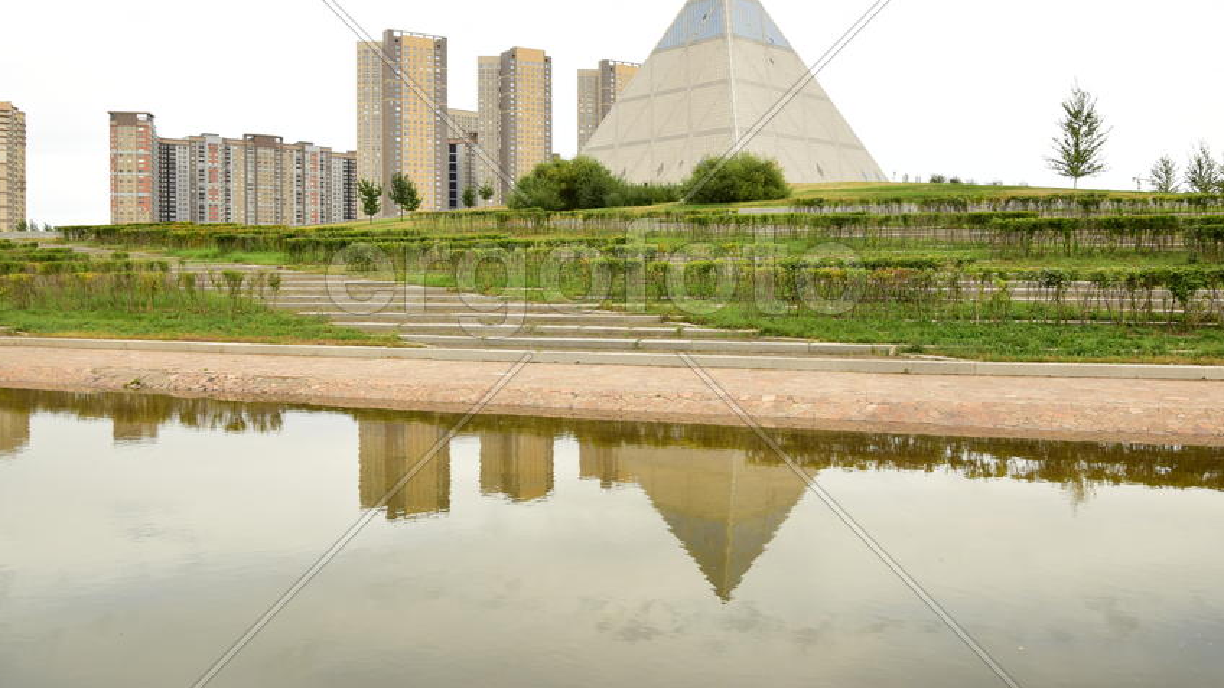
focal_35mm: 29
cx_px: 605
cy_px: 278
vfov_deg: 40.0
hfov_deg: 66.1
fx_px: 941
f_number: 9
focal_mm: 18
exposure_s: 1/100
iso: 200
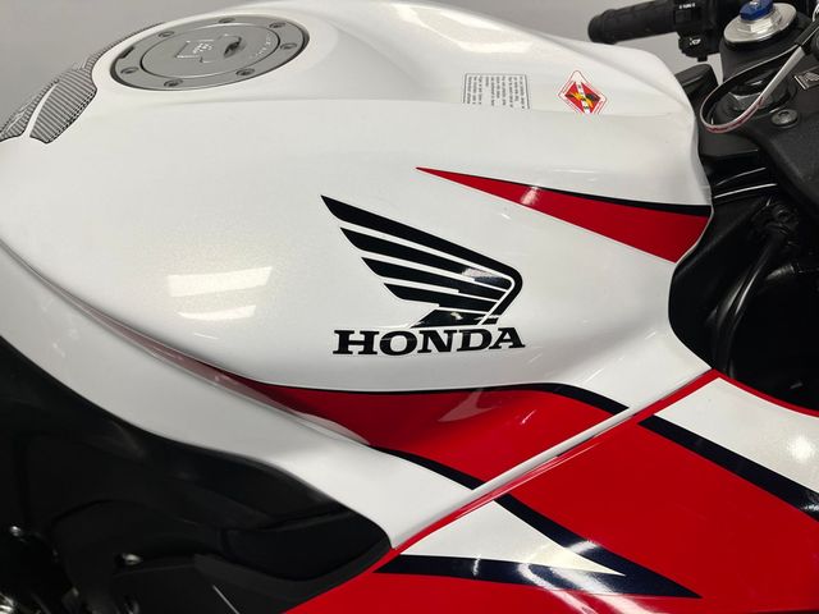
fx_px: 615
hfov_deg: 67.3
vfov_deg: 53.1
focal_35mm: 26
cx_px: 410
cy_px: 307
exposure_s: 1/100
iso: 64
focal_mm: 5.1
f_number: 1.6
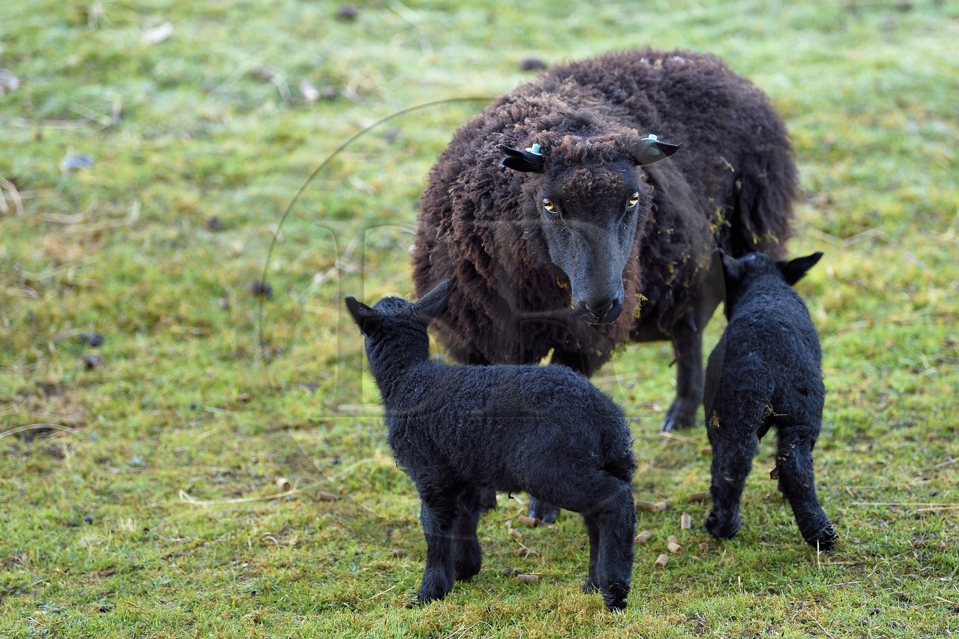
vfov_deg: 10.2
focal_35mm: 135
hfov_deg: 15.2
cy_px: 320
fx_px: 3595
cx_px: 480
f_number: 2.8
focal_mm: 135
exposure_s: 1/250
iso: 400
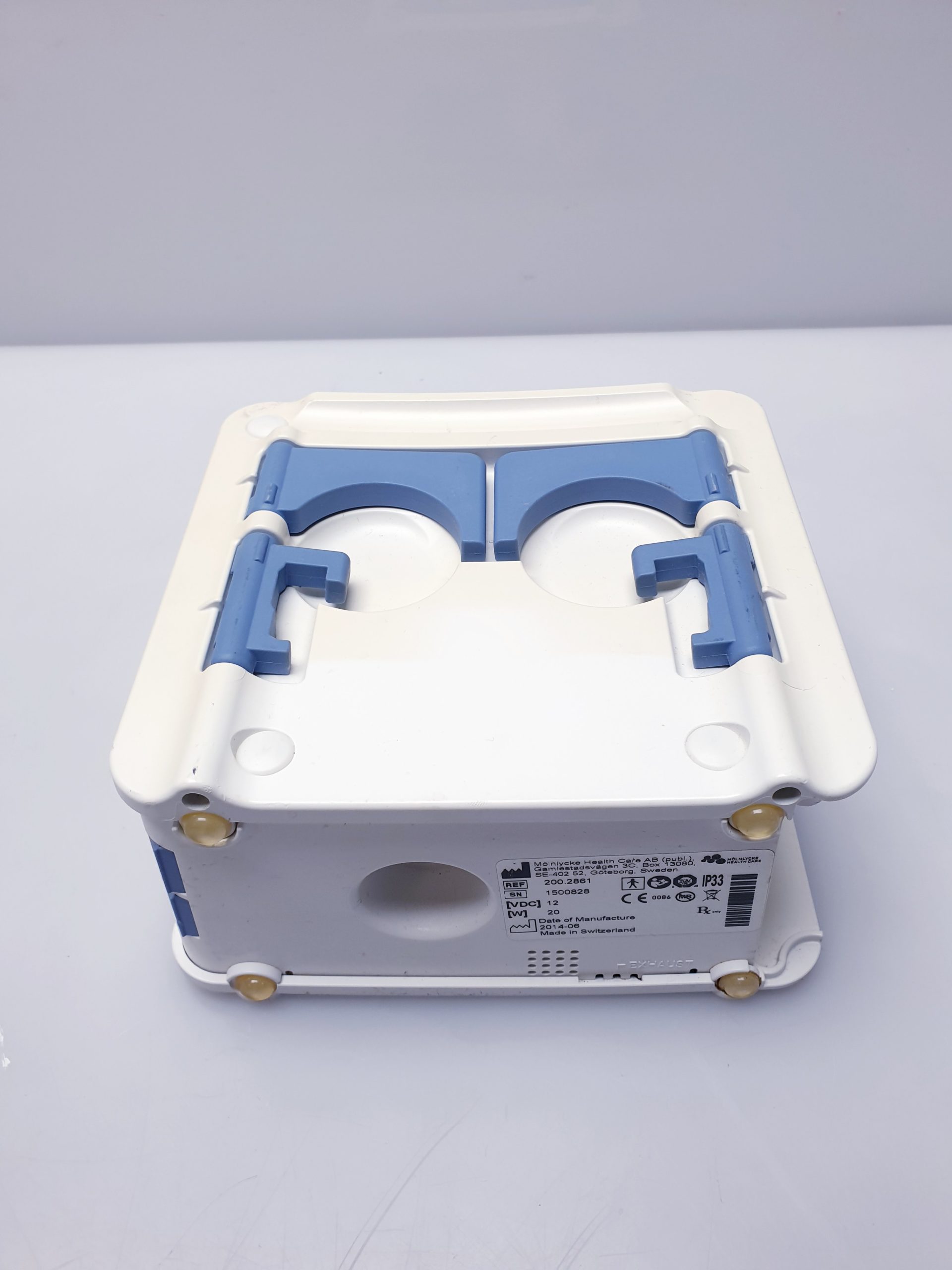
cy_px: 635
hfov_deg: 53.1
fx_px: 953
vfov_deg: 67.3
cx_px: 476
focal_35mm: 26
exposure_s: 1/100
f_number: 2.4
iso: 80
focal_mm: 4.3
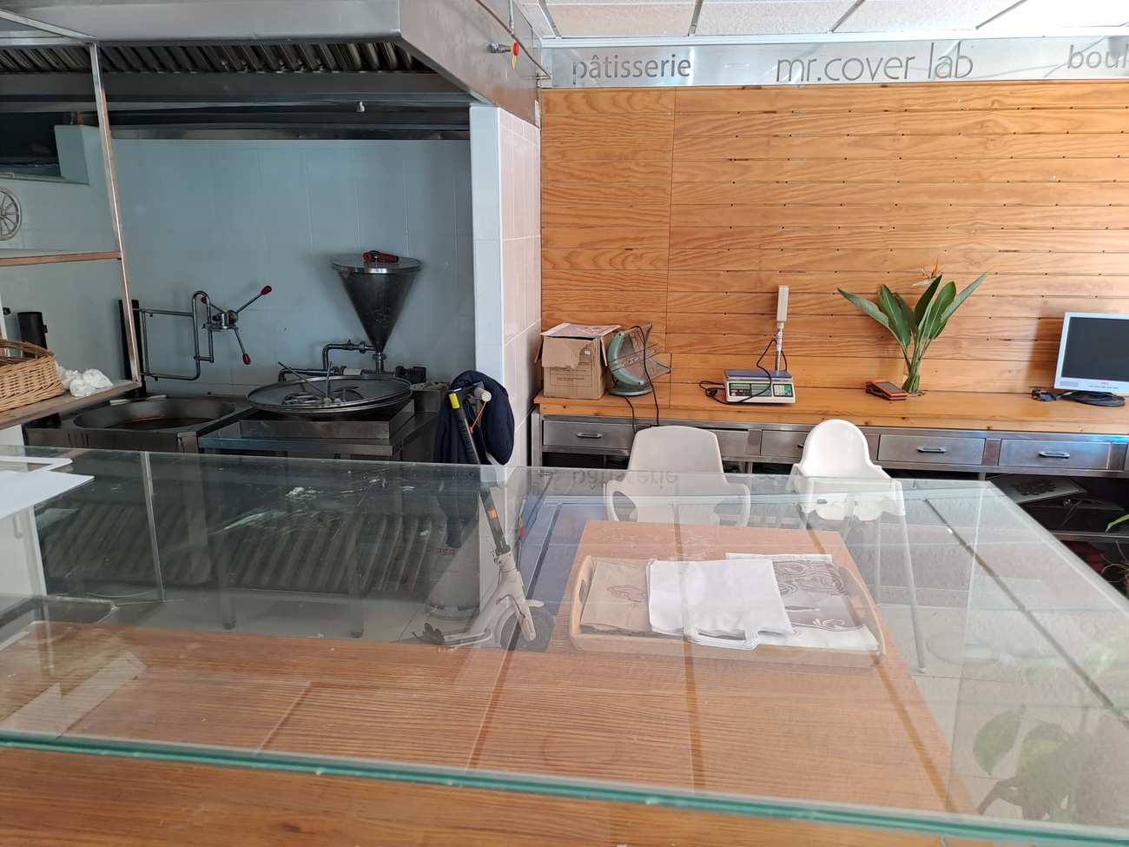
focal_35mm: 25
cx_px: 564
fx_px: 815
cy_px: 424
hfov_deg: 69.4
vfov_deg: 54.9
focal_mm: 4.65
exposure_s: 1/50
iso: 160
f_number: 1.8
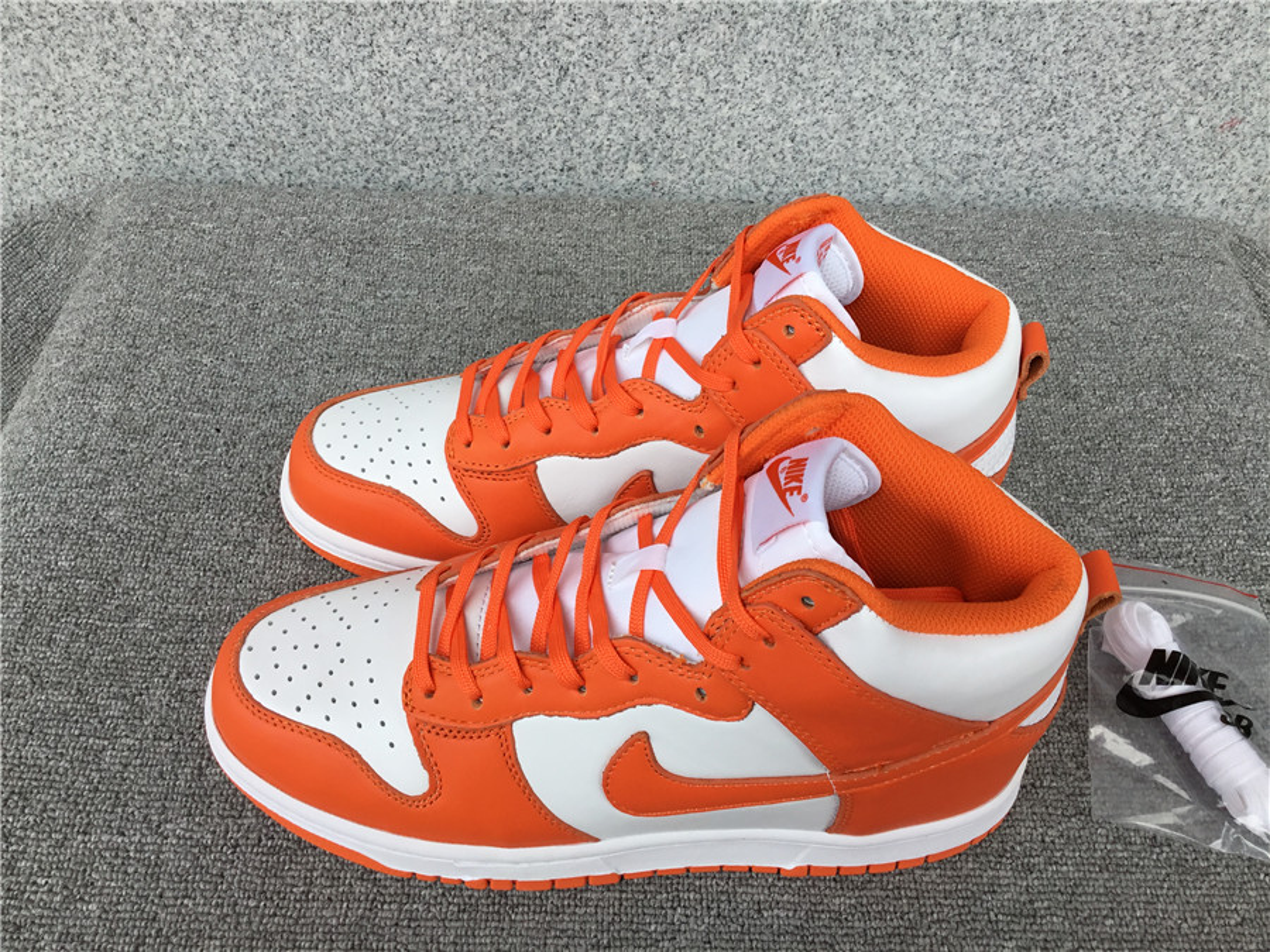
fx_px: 1137
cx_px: 635
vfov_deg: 45.4
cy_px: 476
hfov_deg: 58.4
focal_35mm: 31
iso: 25
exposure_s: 1/204
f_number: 2.4
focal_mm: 3.3
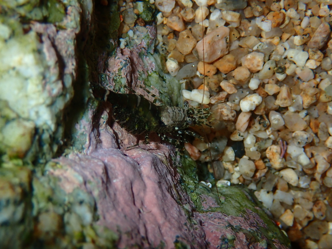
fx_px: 595
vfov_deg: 23.7
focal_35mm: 62
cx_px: 166
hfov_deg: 31.2
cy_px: 124
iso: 200
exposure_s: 1/125
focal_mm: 11.09
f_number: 5
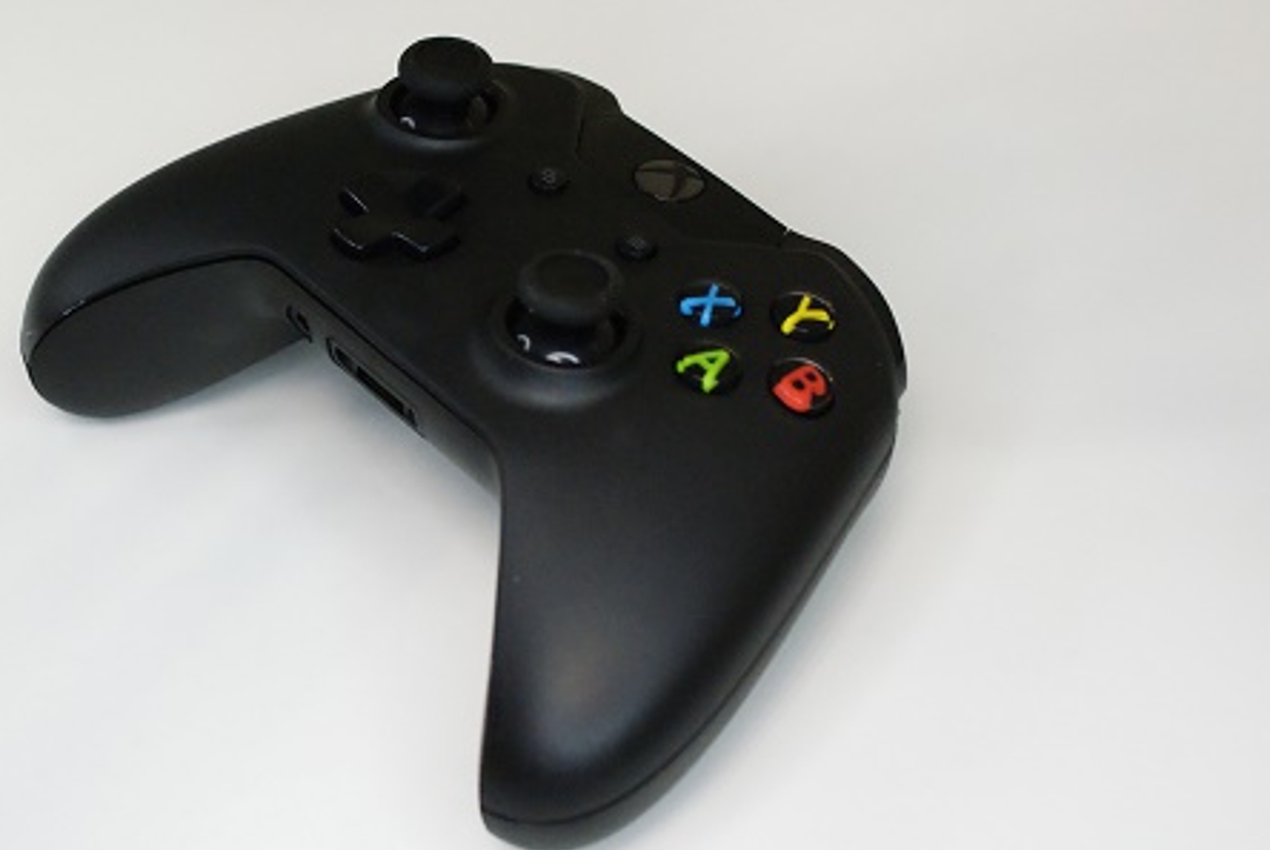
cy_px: 408
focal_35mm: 69
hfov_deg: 29.3
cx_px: 491
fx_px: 2424
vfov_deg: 19.9
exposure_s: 1/160
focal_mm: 35
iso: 1600
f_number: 5.6
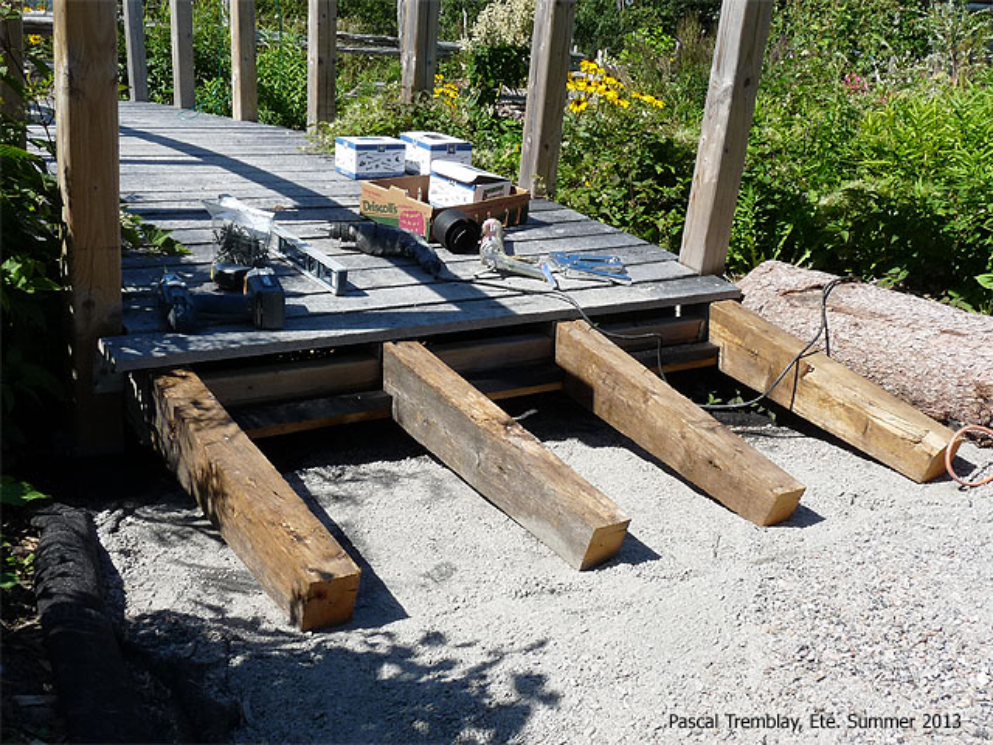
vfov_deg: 37.7
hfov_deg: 49.0
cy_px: 372
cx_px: 496
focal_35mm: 38
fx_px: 1090
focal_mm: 4.8
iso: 100
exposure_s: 1/400
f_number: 5.6
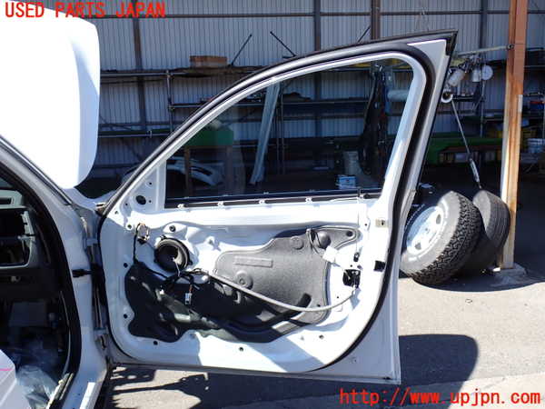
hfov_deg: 51.4
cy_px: 204
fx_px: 567
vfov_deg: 39.7
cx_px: 272
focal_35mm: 36
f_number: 3.5
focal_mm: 6.37
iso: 100
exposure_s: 1/320
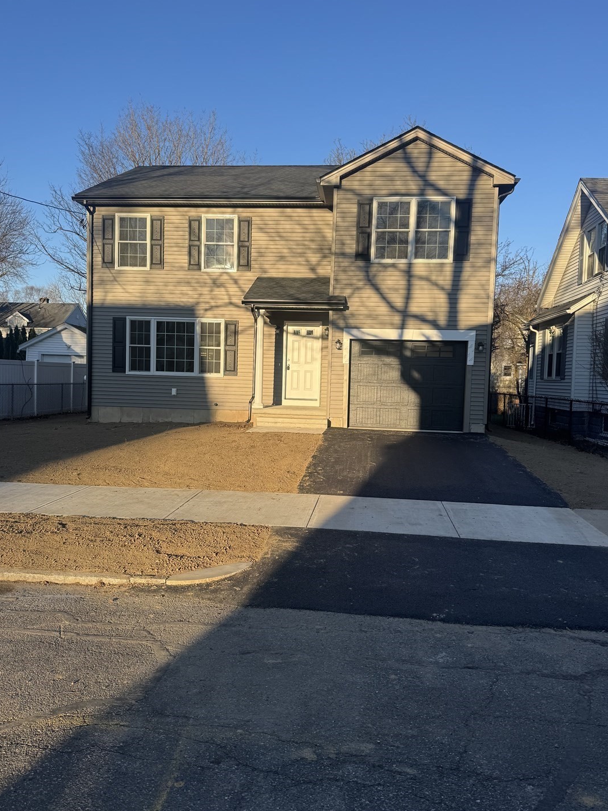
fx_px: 609
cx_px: 300
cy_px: 398
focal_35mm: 26
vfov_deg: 67.3
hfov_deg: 53.0
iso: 80
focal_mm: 6.76
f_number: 1.78
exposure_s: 1/1923
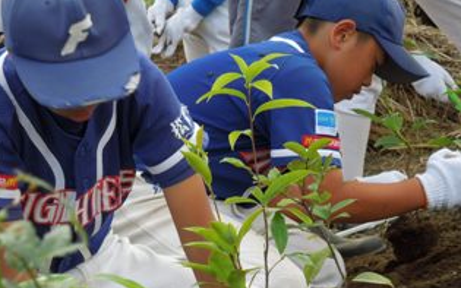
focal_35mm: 202
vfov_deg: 6.5
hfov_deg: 10.4
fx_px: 2538
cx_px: 228
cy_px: 211
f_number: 4.9
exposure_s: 1/160
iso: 100
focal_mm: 24.2
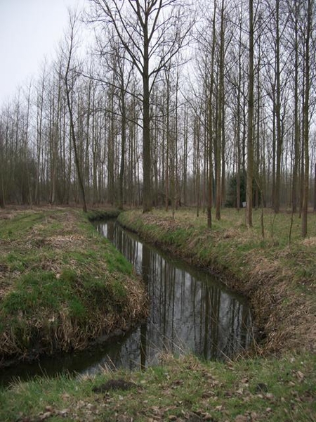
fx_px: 389
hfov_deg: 44.2
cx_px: 158
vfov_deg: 56.8
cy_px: 211
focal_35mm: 32
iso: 80
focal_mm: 5.7
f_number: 2.9
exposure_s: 1/400
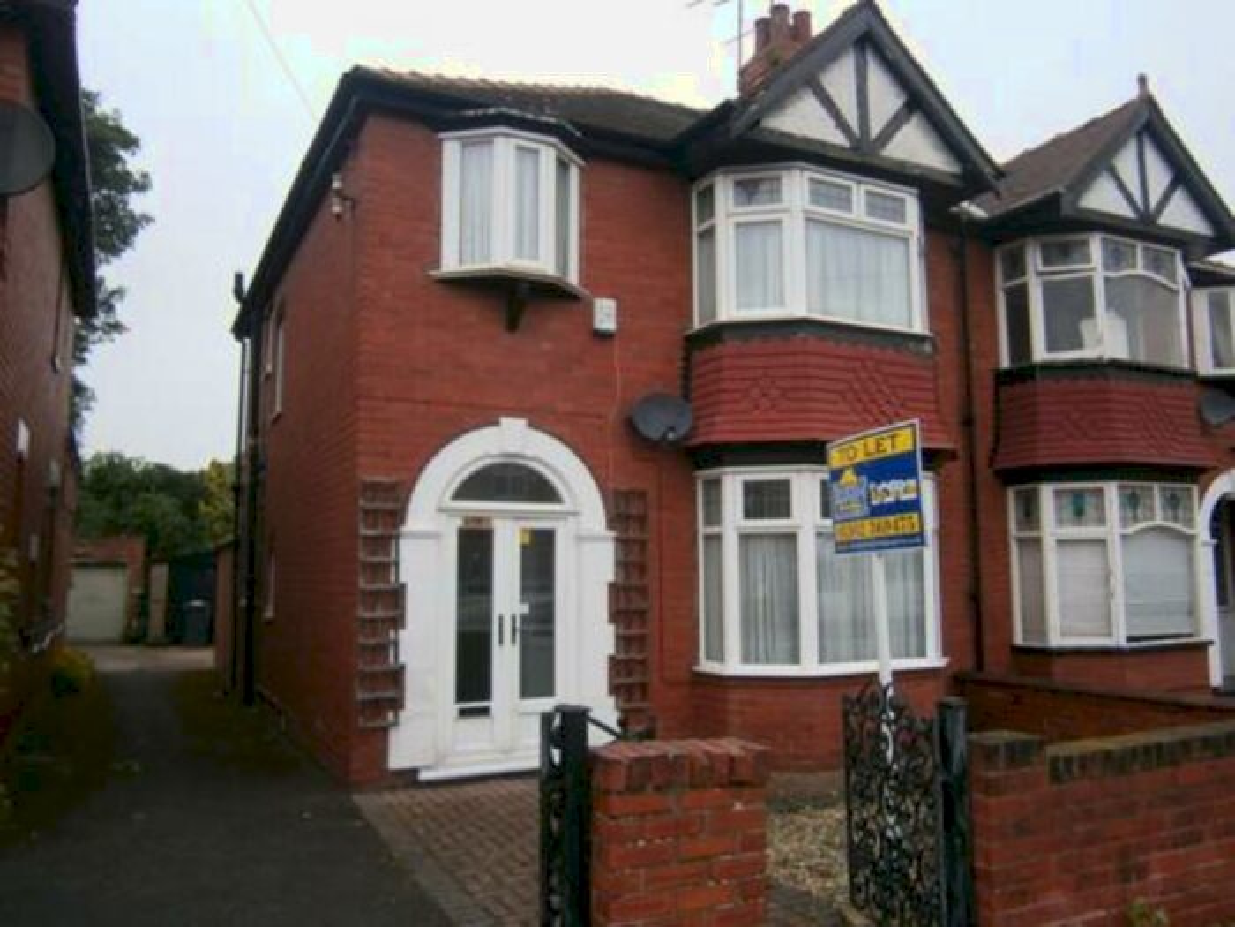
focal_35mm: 26
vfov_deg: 53.1
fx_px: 928
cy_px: 464
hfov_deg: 67.3
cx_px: 618
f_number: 2.8
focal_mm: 4.7
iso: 80
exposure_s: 1/320
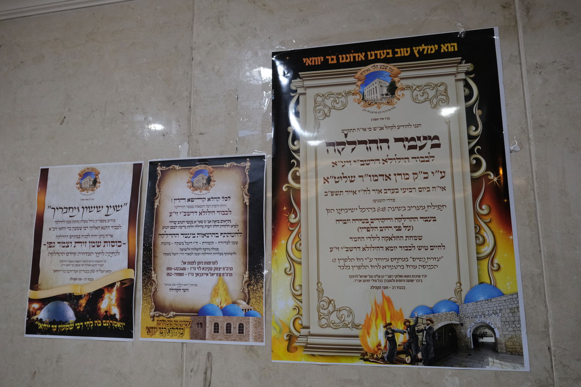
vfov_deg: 47.9
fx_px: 436
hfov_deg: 67.4
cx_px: 290
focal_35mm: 27
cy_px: 194
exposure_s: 1/100
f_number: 4
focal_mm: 17.7
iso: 2000
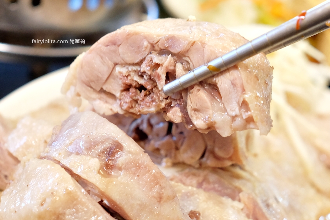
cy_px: 110
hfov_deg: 54.4
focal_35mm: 35
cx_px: 165
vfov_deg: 37.9
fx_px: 321
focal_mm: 23
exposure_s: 1/38
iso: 1250
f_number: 3.6
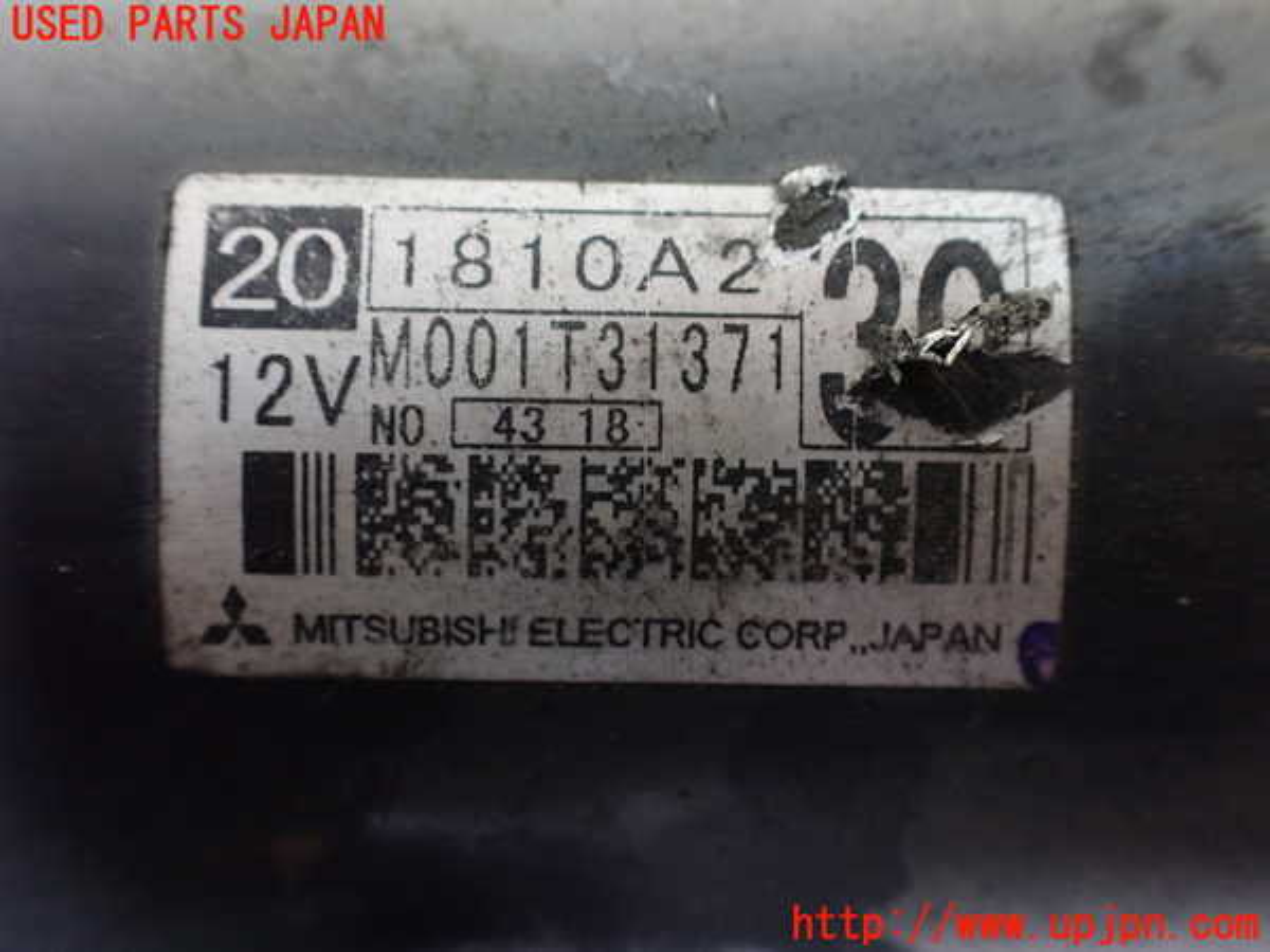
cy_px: 476
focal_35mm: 30
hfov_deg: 60.0
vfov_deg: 46.8
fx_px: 1101
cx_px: 635
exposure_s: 1/60
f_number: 2.3
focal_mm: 5.4
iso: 800
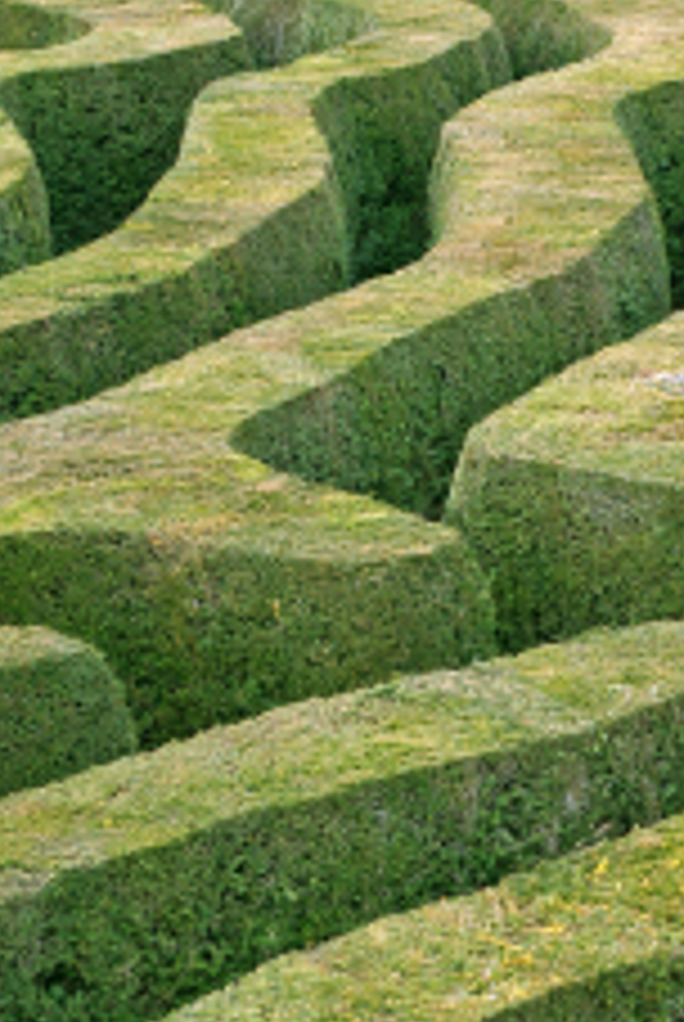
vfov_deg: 13.3
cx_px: 767
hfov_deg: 8.9
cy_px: 441
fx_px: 4373
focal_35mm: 154
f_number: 6.7
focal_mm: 55
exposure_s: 1/125
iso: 200
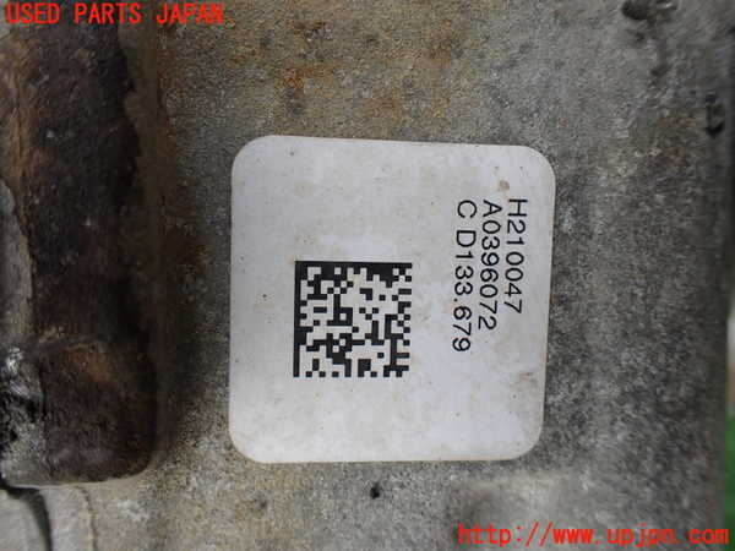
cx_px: 368
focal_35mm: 30
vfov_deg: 46.8
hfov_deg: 60.0
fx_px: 637
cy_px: 276
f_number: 3.2
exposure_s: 1/200
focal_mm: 5.4
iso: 100
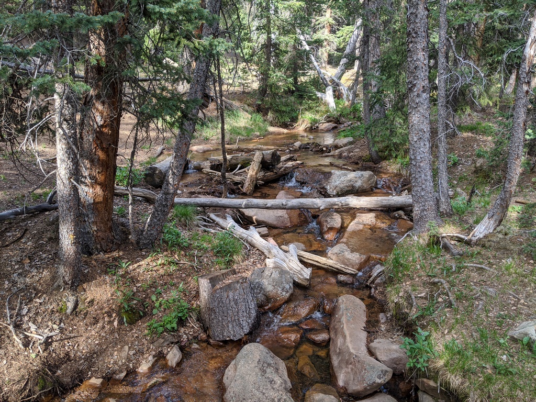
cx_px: 268
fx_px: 418
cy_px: 201
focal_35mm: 27
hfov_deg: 65.3
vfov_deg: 51.4
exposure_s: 1/286
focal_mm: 4.44
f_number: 1.8
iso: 53
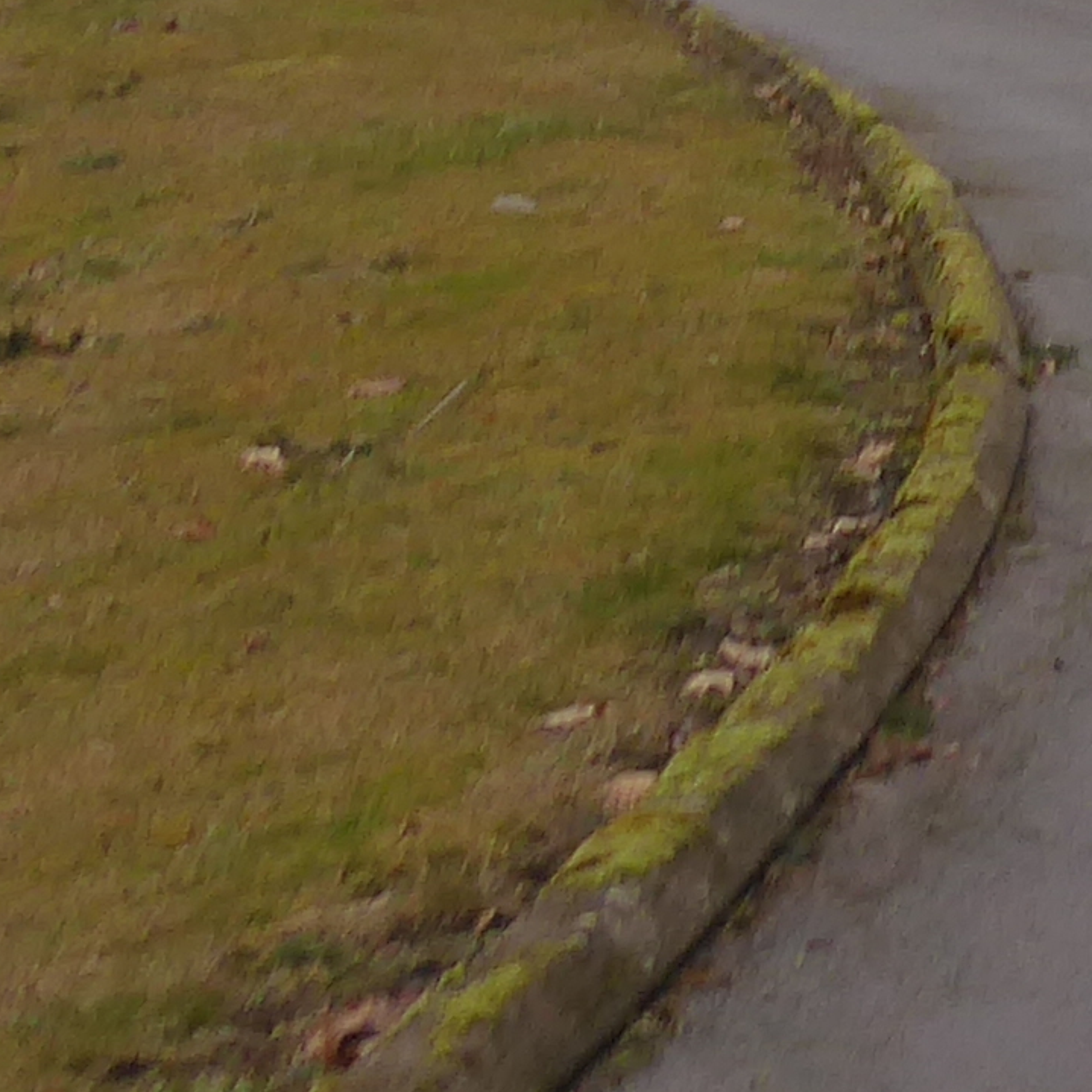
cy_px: -670
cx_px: 1803
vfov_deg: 13.2
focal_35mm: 123
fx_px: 4390
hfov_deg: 13.1
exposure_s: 1/250
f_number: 3.3
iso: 125
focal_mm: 4.3
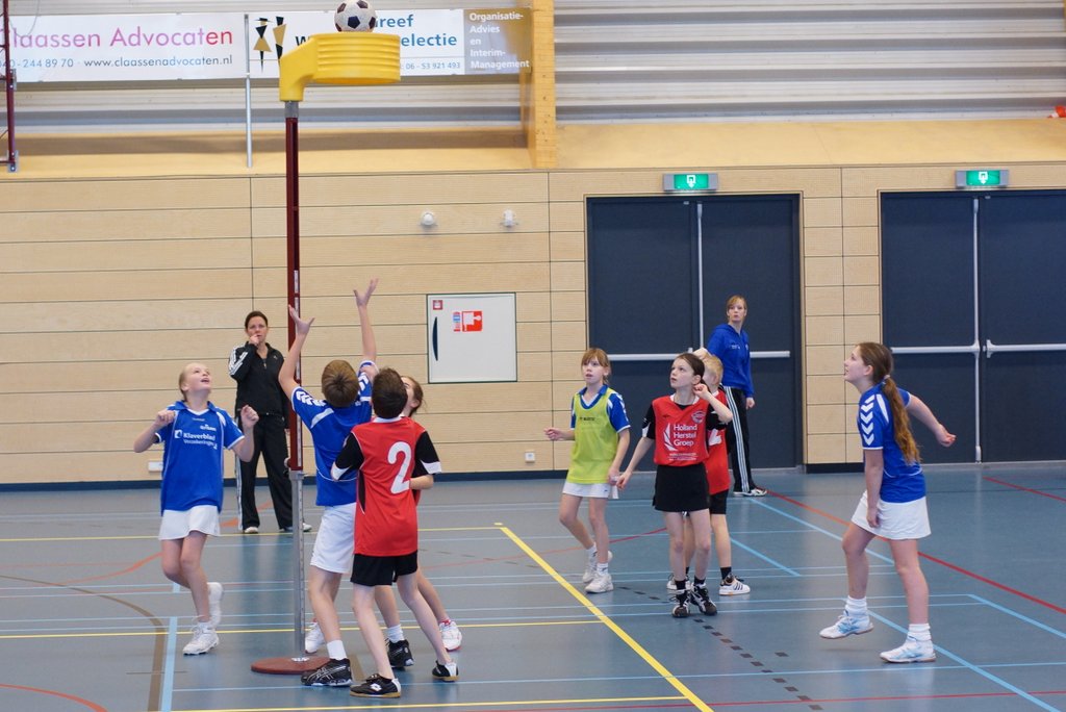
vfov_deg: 18.2
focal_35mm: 75
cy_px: 356
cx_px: 533
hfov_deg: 27.0
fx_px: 2222
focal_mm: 50
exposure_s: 1/250
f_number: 2.2
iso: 800
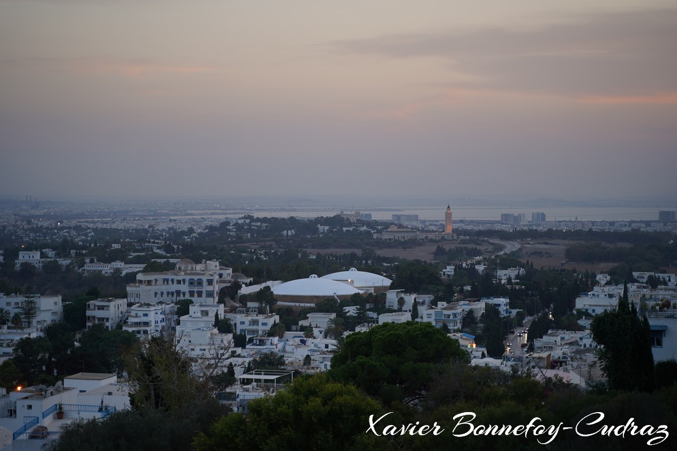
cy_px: 226
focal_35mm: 75
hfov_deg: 27.0
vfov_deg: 18.2
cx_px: 338
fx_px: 1410
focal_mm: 75
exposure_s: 1/60
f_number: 2.8
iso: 100
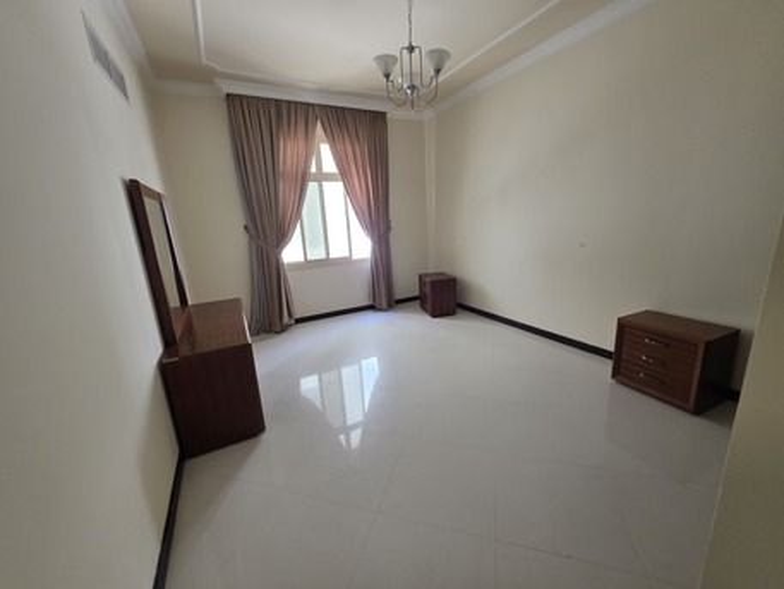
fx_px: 295
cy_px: 294
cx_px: 392
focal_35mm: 13
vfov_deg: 89.9
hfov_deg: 106.2
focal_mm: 2.2
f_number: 1.9
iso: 200
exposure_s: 1/120
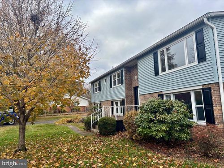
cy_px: 84
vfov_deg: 53.1
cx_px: 112
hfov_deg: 67.3
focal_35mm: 26
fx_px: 168
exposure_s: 1/997
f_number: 1.6
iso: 50
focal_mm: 5.96
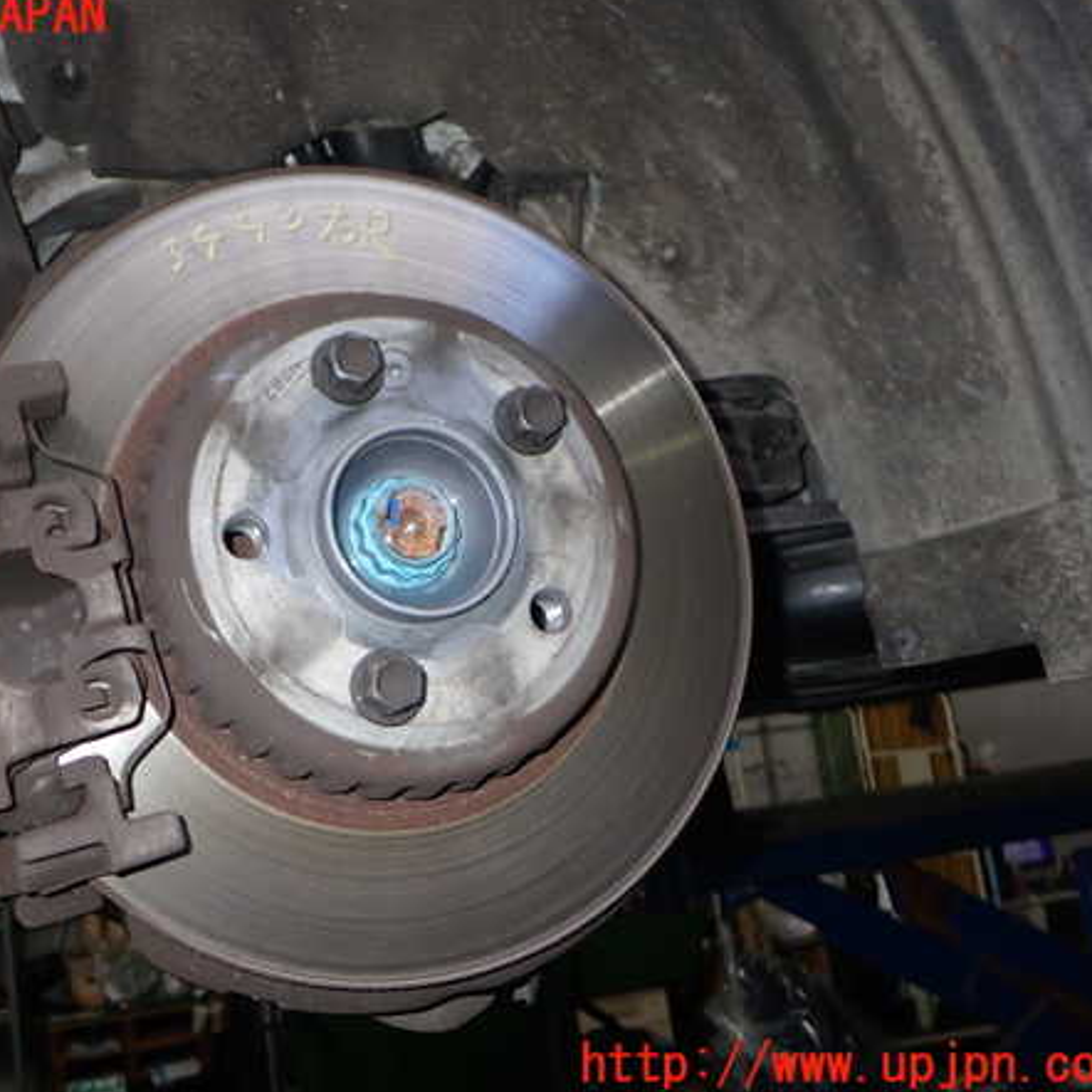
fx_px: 1285
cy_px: 541
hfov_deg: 45.6
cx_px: 398
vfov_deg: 46.0
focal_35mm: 36
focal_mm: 5.4
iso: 200
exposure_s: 1/30
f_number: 6.3
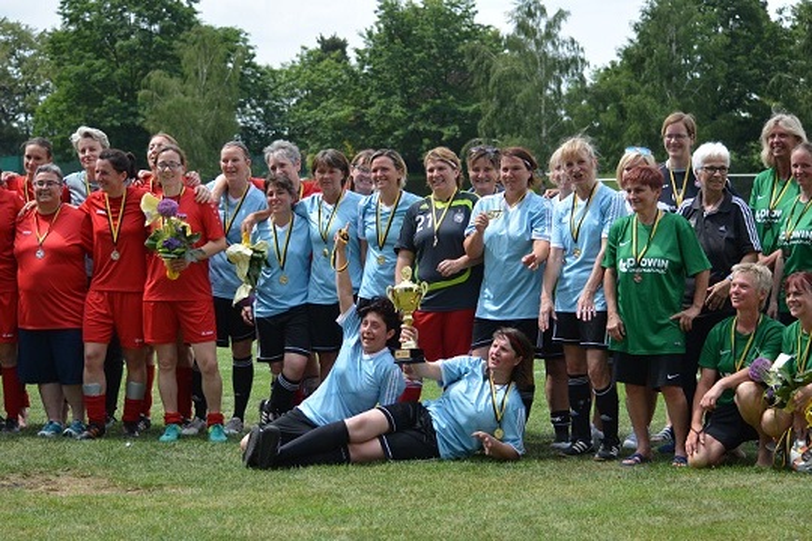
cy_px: 270
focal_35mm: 82
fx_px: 1861
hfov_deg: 24.6
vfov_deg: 16.6
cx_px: 406
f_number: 4.5
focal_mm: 55
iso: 400
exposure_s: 1/1000
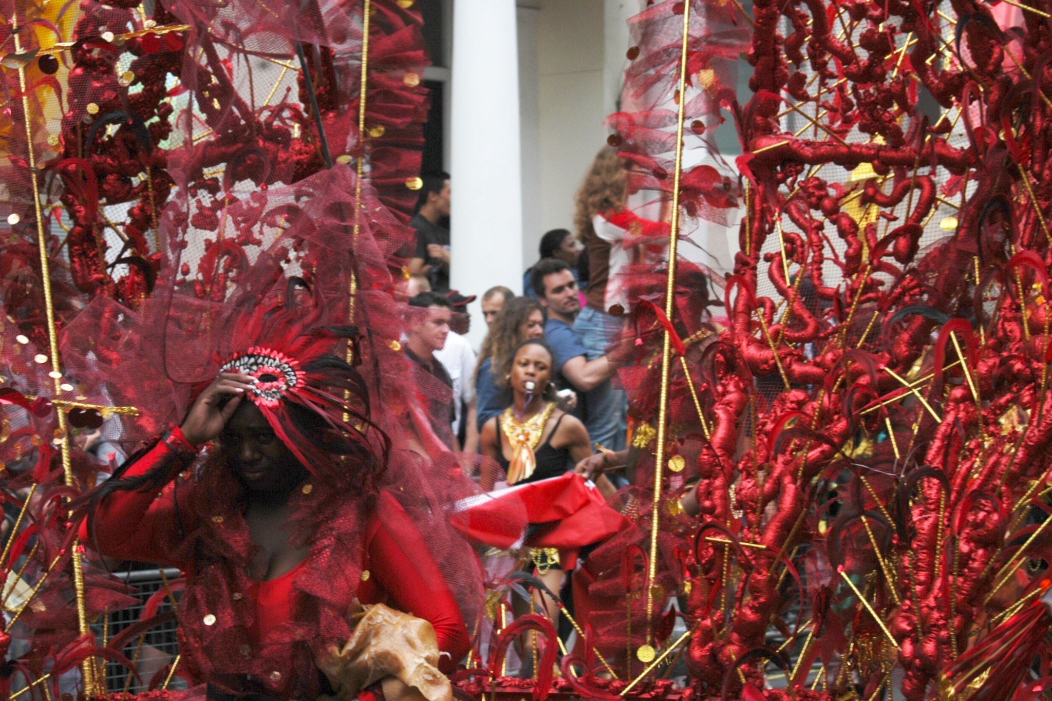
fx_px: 3068
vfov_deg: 13.0
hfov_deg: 19.5
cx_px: 526
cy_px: 350
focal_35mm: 105
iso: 200
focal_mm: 70
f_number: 6.3
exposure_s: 1/160
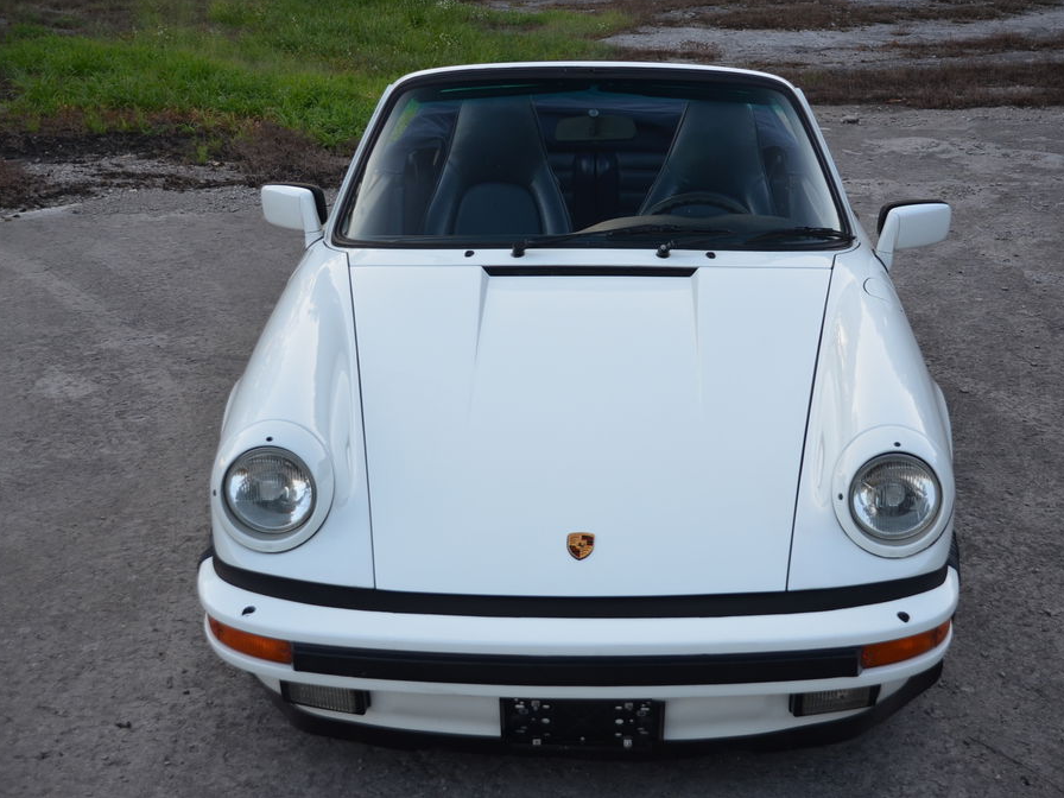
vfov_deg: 25.4
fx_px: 1769
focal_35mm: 58
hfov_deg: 33.4
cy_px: 397
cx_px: 595
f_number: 4.5
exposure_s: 1/80
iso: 400
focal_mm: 35
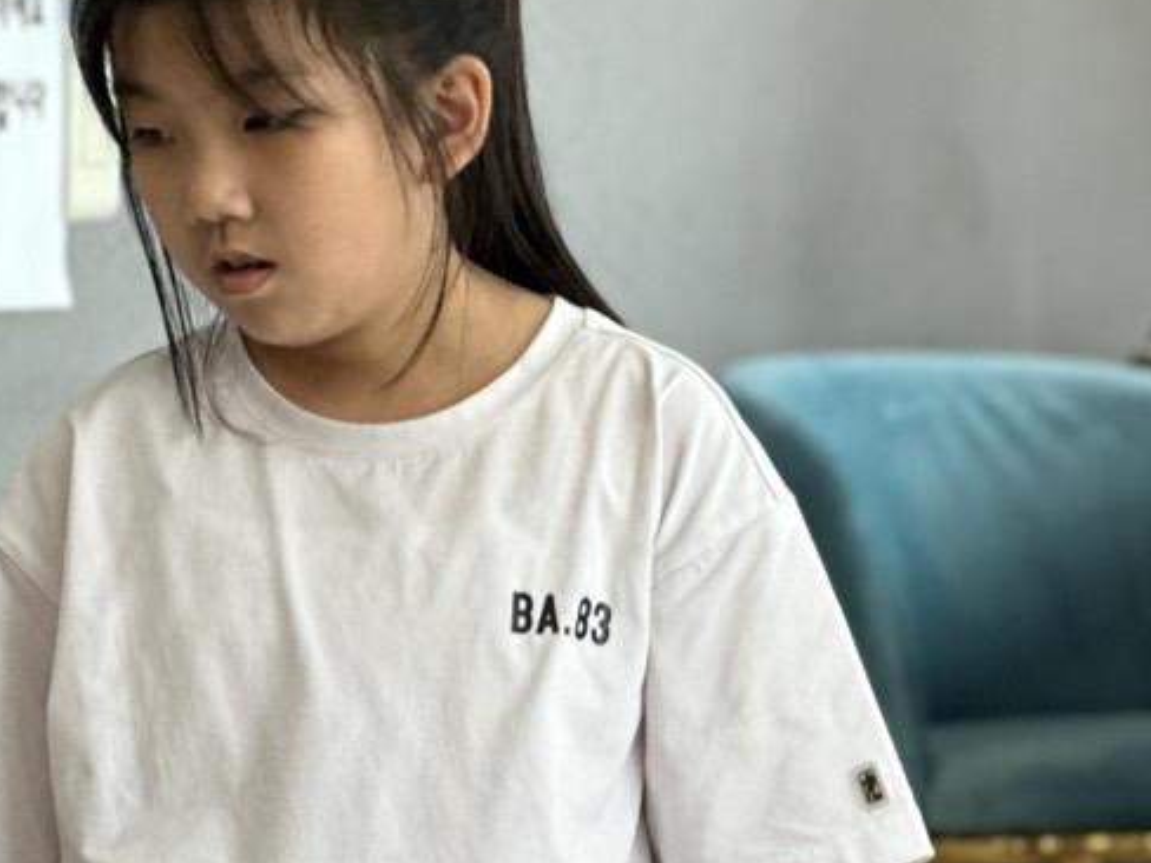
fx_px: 6717
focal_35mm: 202
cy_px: 646
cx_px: 1418
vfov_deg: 7.3
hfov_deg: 9.6
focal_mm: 9
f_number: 2.8
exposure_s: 1/40
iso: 200
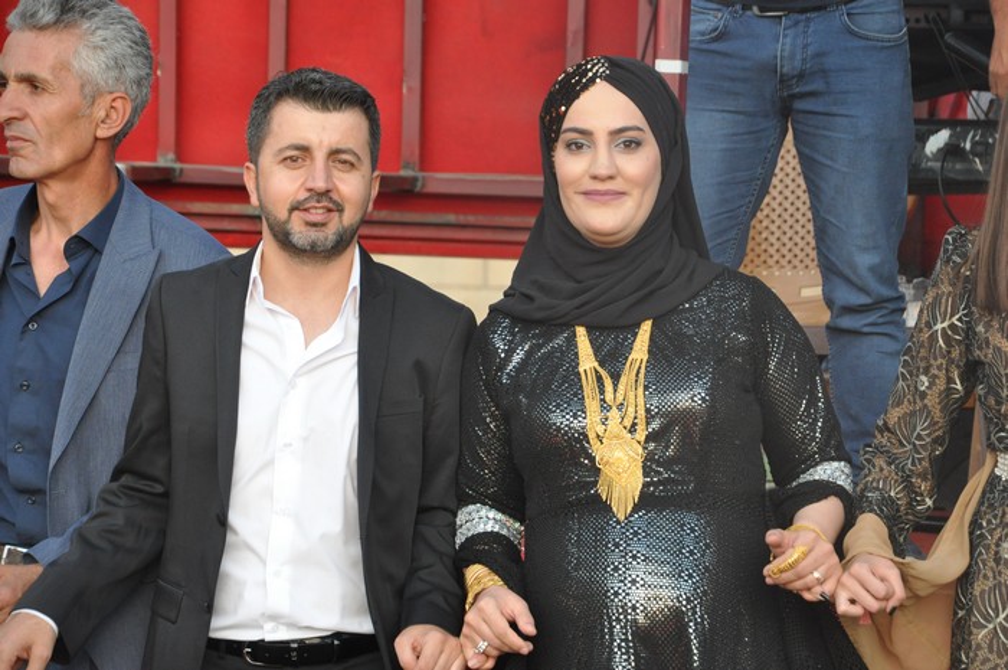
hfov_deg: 13.1
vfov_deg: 8.7
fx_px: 4405
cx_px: 504
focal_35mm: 158
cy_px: 335
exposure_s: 1/320
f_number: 10
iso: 1250
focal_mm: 105
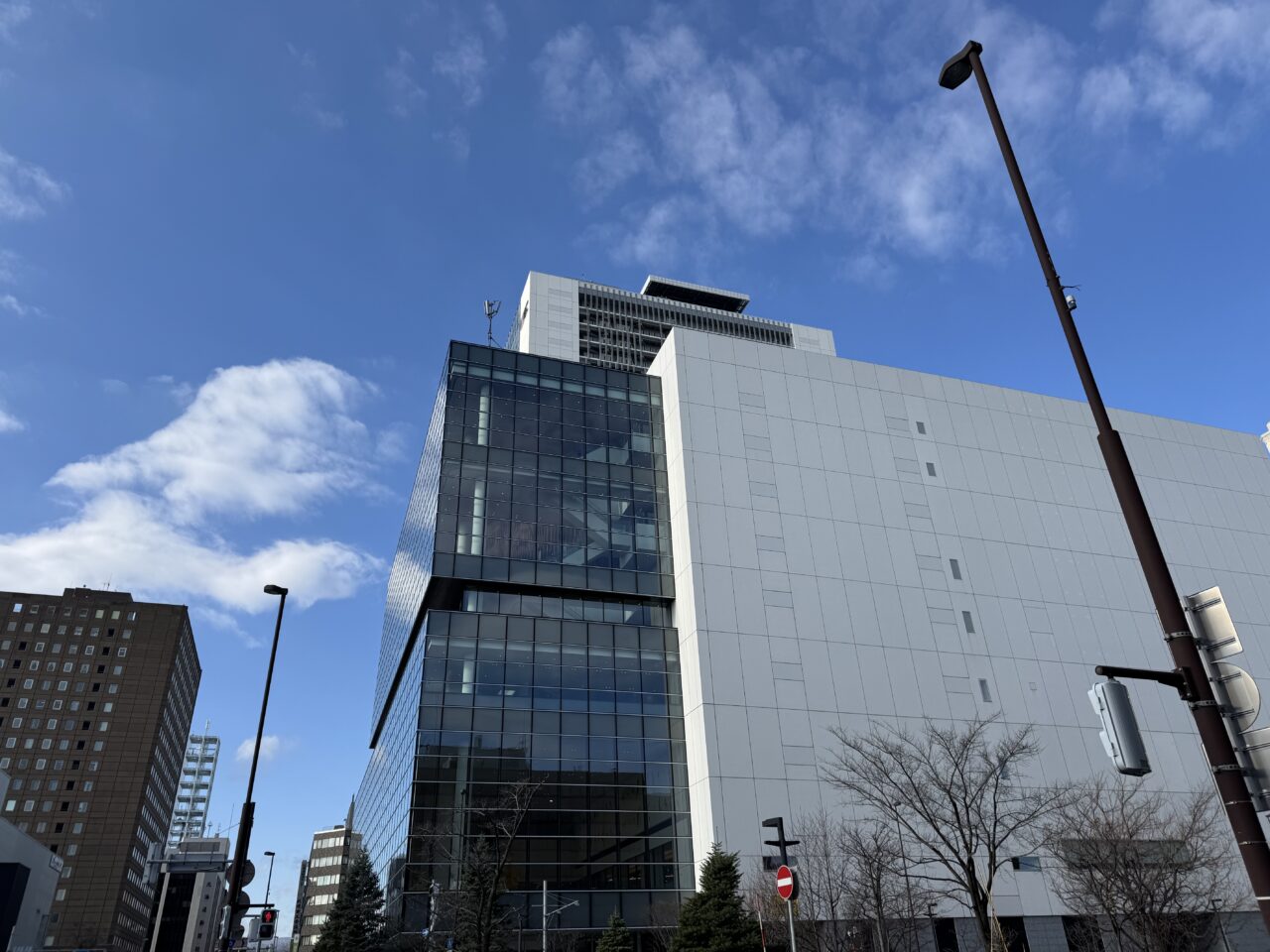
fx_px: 881
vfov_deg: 56.8
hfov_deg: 71.6
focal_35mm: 24
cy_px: 476
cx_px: 635
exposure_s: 1/4310
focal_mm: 6.76
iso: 80
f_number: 1.78
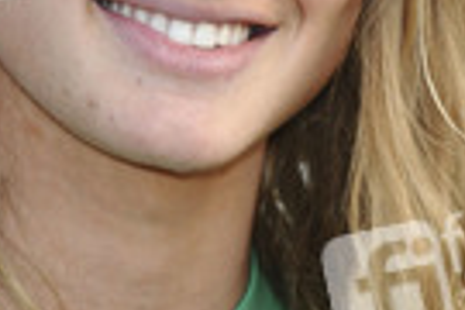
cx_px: 188
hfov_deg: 3.6
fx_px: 7439
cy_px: 100
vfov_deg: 2.4
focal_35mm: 576
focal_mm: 130
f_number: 5
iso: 200
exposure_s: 1/250
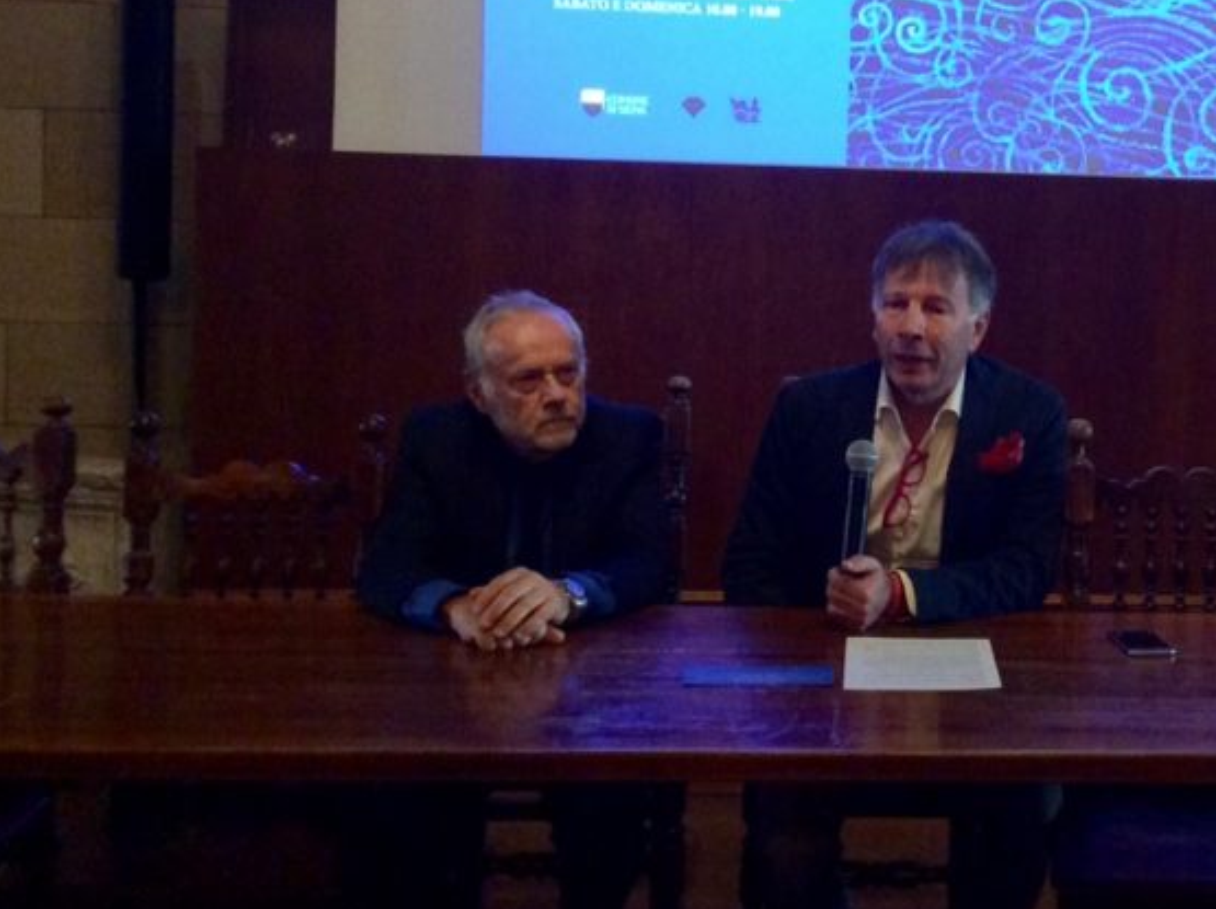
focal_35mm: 59
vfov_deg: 24.6
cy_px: 286
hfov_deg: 31.9
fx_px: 2070
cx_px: 973
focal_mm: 3.3
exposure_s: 1/25
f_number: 2.4
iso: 200
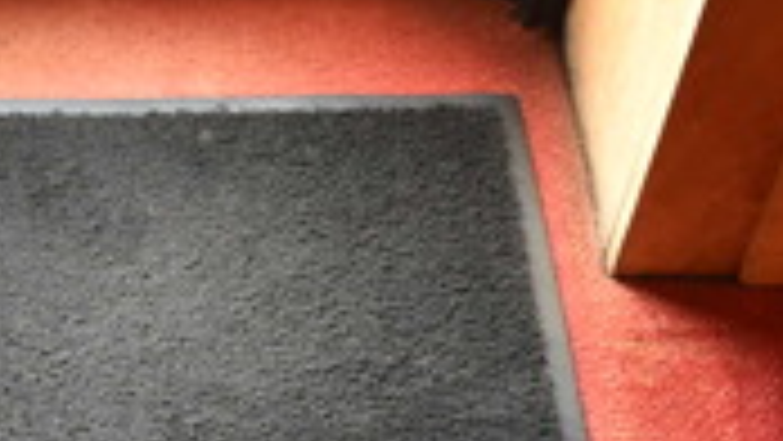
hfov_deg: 20.7
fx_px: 2056
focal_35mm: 99
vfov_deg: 11.1
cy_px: 873
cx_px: -50
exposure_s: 1/125
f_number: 3.5
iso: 2200
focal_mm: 18
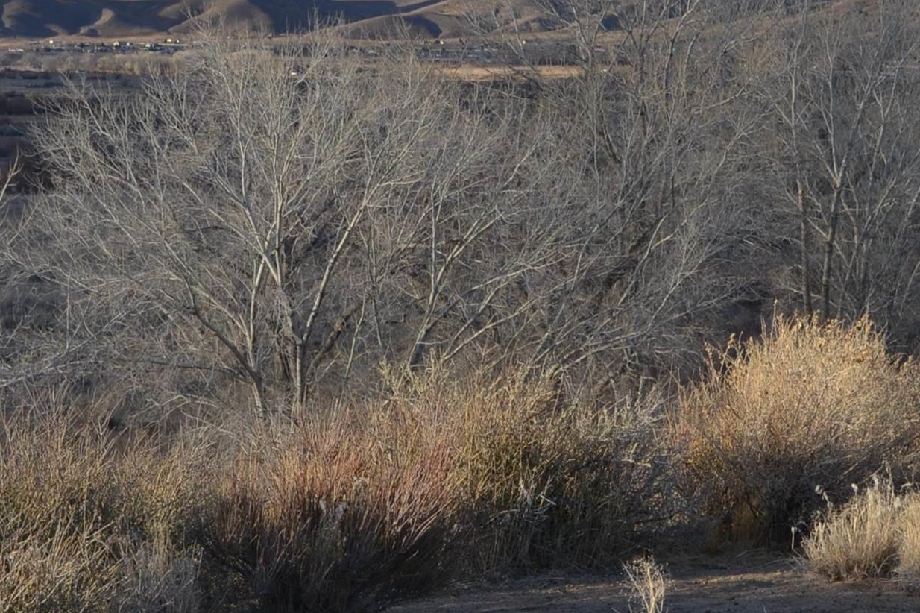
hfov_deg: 16.1
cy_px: 43
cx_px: 341
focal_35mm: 127
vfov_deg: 10.7
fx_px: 3244
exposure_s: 1/160
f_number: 6.3
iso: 100
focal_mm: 34
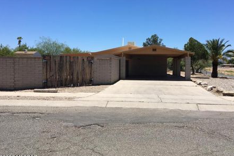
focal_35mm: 34
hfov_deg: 55.7
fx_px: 221
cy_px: 67
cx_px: 129
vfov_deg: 38.8
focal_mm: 4.15
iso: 25
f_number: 2.2
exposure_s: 1/2198
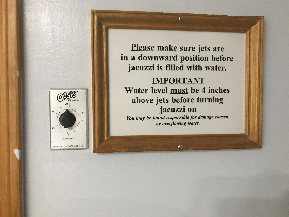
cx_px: 144
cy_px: 108
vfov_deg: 49.7
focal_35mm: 28
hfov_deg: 63.4
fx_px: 234
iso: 80
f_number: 1.8
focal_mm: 3.99
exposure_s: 1/6
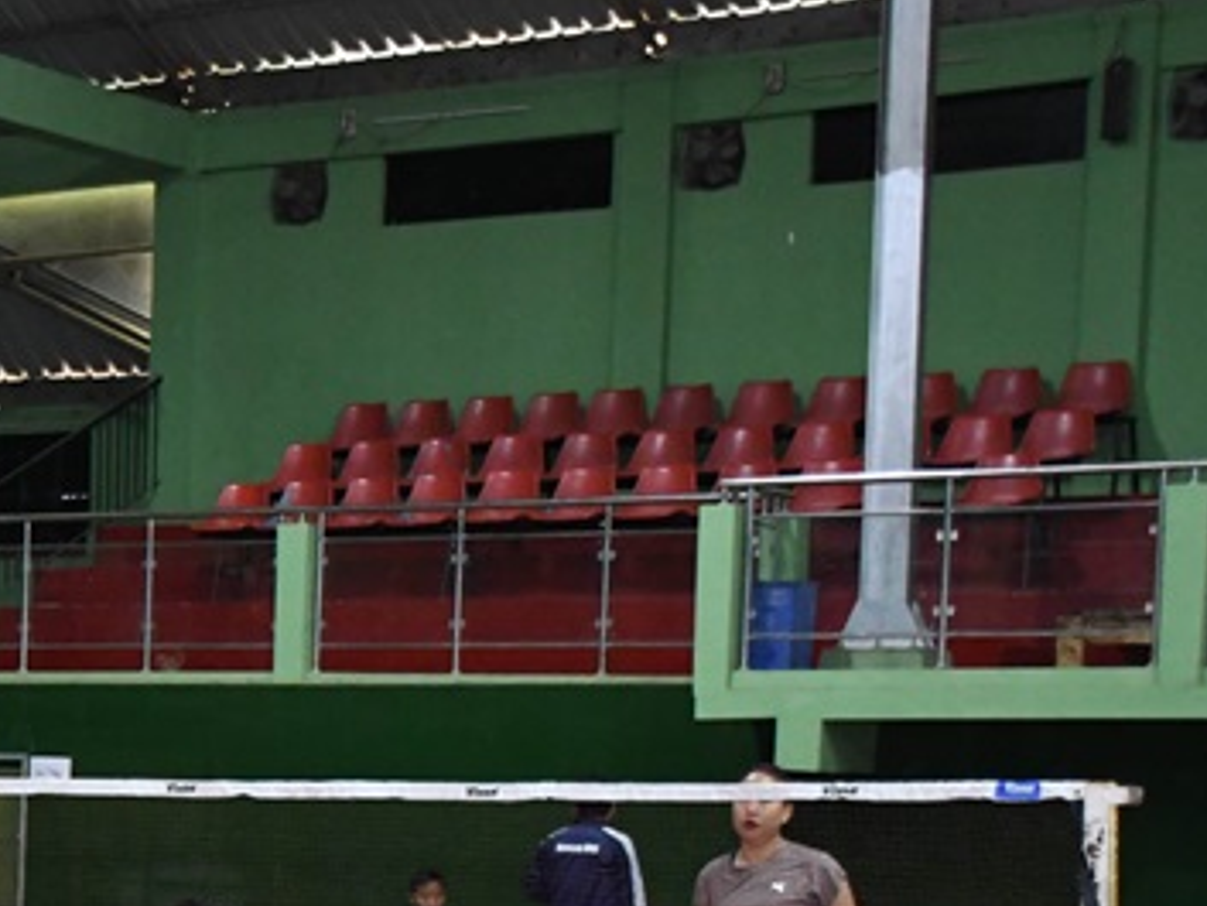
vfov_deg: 14.1
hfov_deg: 17.3
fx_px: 3593
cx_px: -586
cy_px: 981
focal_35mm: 103
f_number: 4.5
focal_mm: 23
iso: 4000
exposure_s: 1/250
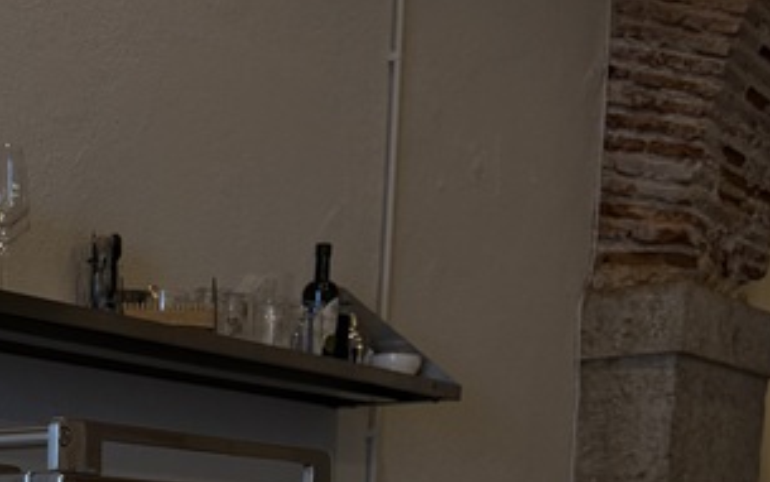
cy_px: 805
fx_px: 1575
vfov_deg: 15.5
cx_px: 21
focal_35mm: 75
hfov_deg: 26.2
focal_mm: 6.76
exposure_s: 1/100
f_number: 1.78
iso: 160
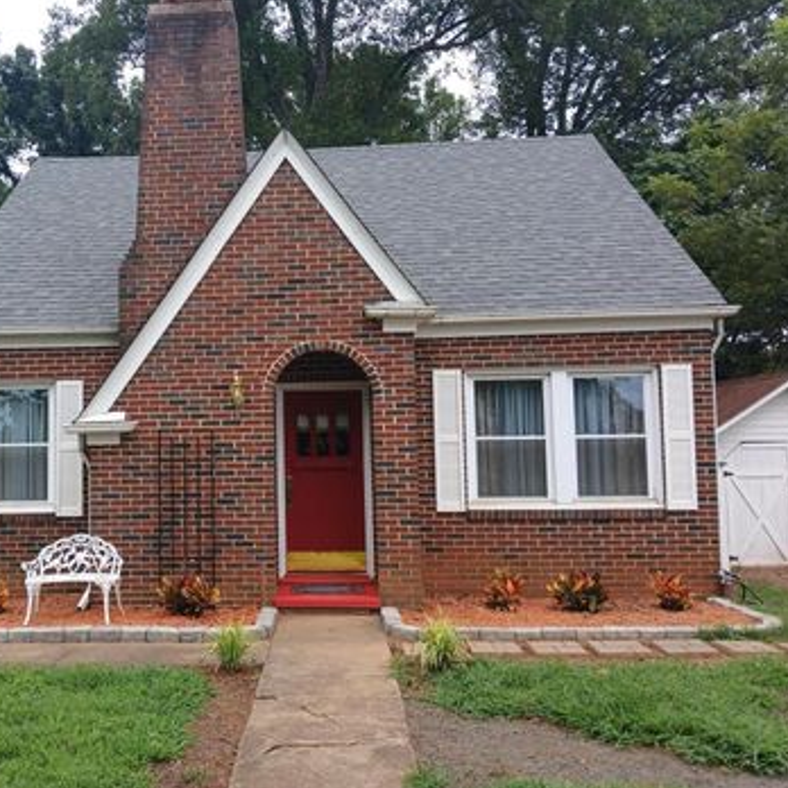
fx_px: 850
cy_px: 379
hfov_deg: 48.6
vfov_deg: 49.7
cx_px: 242
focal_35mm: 33
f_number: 1.8
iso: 20
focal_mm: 3.98
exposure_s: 1/212
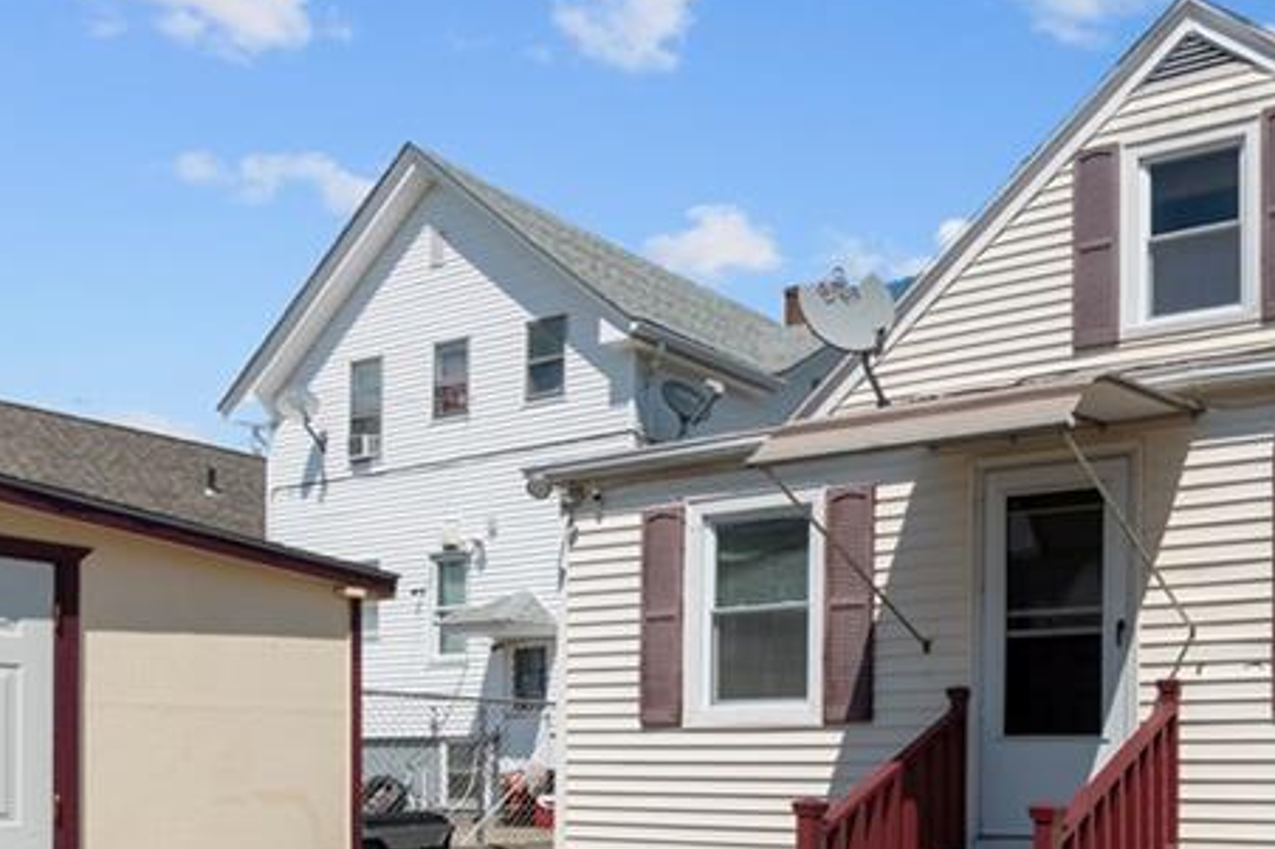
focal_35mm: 34
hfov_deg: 48.2
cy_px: 787
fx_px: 1204
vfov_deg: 36.1
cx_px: 1210
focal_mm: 10
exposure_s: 1/320
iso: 100
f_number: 11
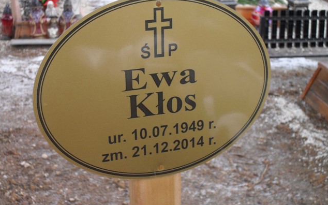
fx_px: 545
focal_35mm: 61
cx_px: 165
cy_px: 103
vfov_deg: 21.3
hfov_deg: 33.5
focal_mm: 10.1
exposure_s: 1/60
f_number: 4.3
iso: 100
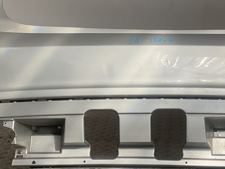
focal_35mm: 80
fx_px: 520
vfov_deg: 18.4
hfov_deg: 24.3
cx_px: 150
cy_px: 50
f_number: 1.8
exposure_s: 1/2427
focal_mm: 3
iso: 25
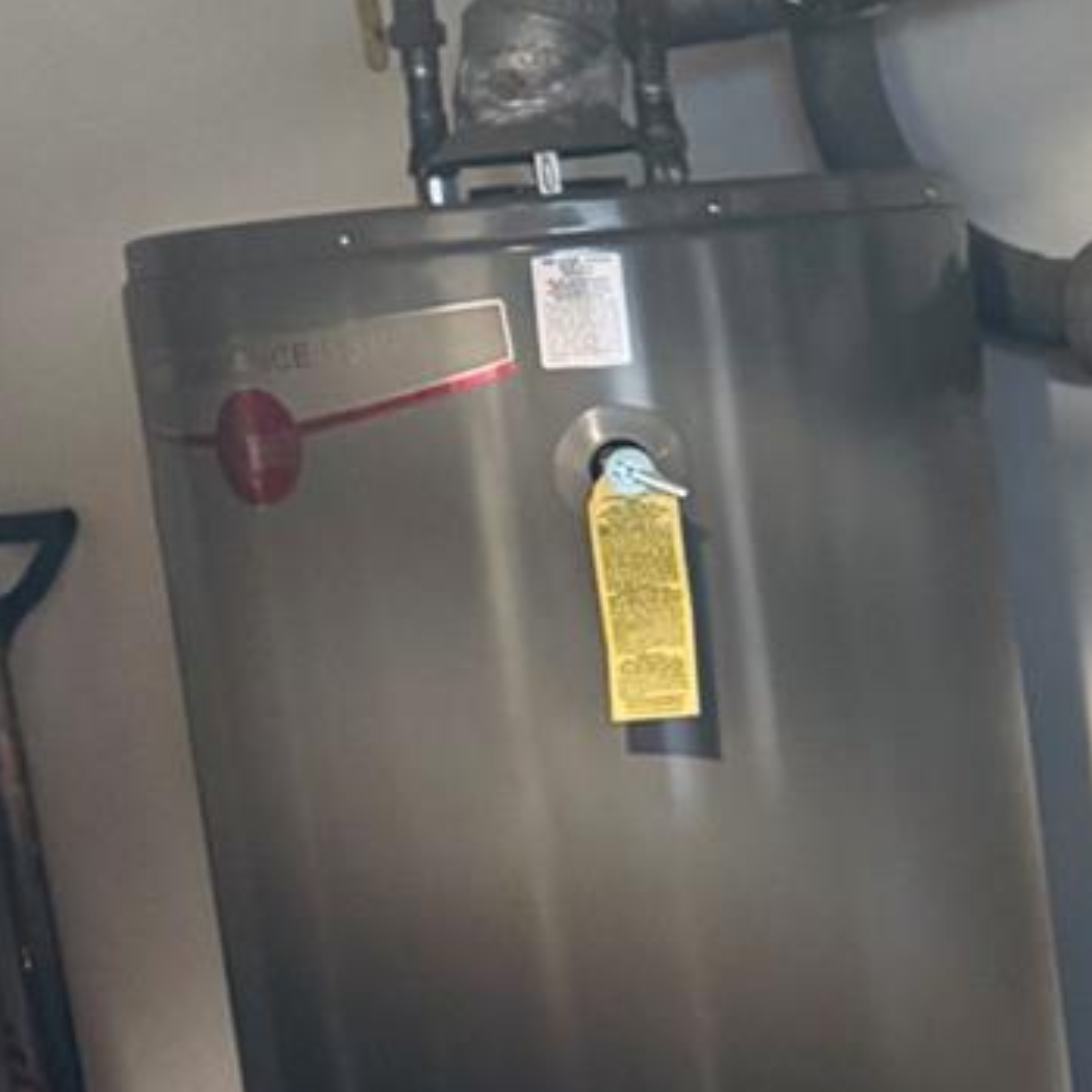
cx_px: 1569
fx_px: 3319
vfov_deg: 18.7
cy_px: 593
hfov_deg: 17.1
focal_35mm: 93
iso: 800
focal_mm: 6.76
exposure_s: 1/40
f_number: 1.78
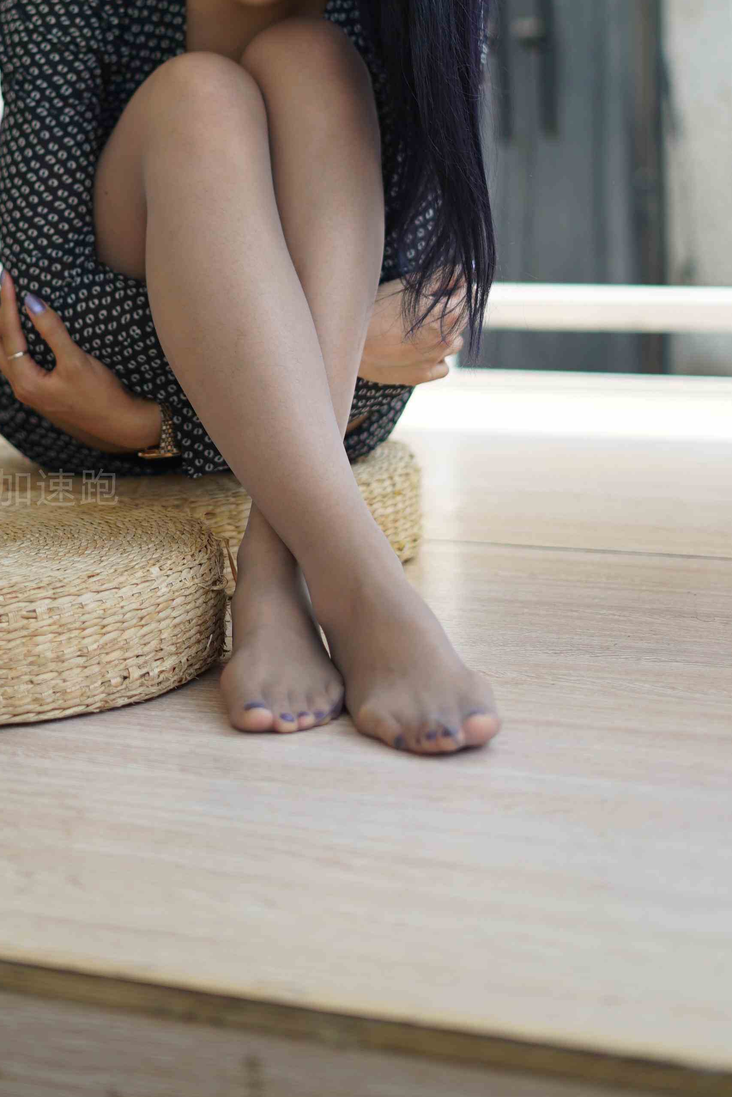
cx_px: 261
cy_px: 227
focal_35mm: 83
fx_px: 2528
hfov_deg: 16.4
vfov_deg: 24.1
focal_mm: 50
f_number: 1.8
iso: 100
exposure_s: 1/1250
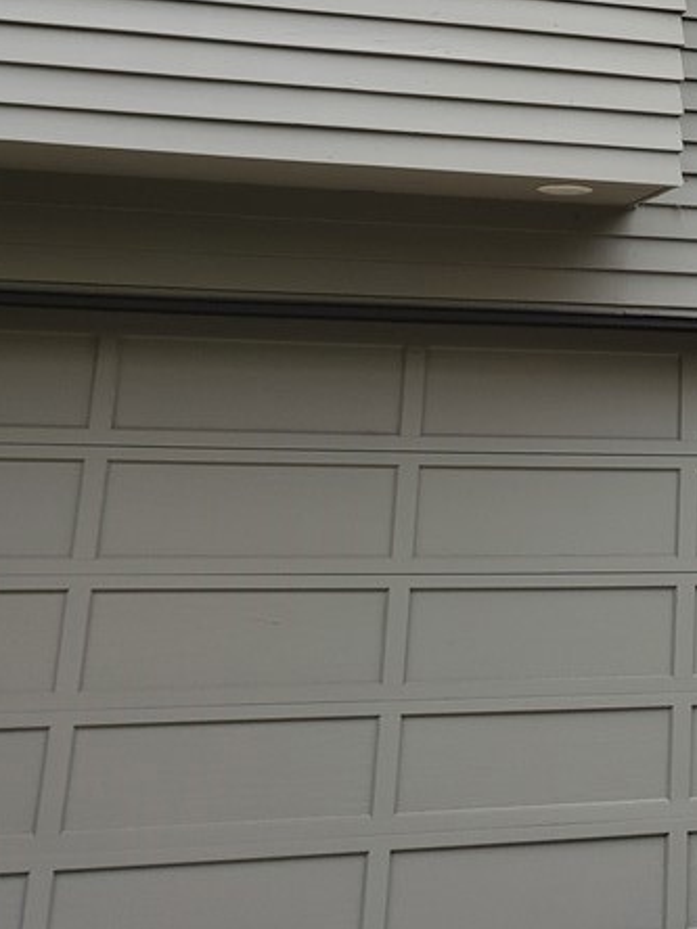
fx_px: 1611
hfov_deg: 23.0
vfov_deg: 29.6
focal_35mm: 60
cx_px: 760
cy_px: -40
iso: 80
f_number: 2.4
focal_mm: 4.3
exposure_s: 1/120
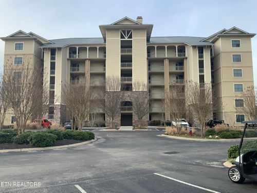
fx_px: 215
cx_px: 128
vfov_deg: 48.2
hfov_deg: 61.7
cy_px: 96
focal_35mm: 29
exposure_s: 1/478
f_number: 1.8
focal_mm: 3
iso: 16
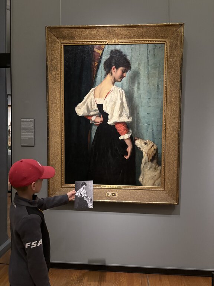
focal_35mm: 26
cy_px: 143
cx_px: 107
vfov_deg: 67.3
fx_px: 214
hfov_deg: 53.1
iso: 640
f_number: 1.6
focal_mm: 5.96
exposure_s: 1/30
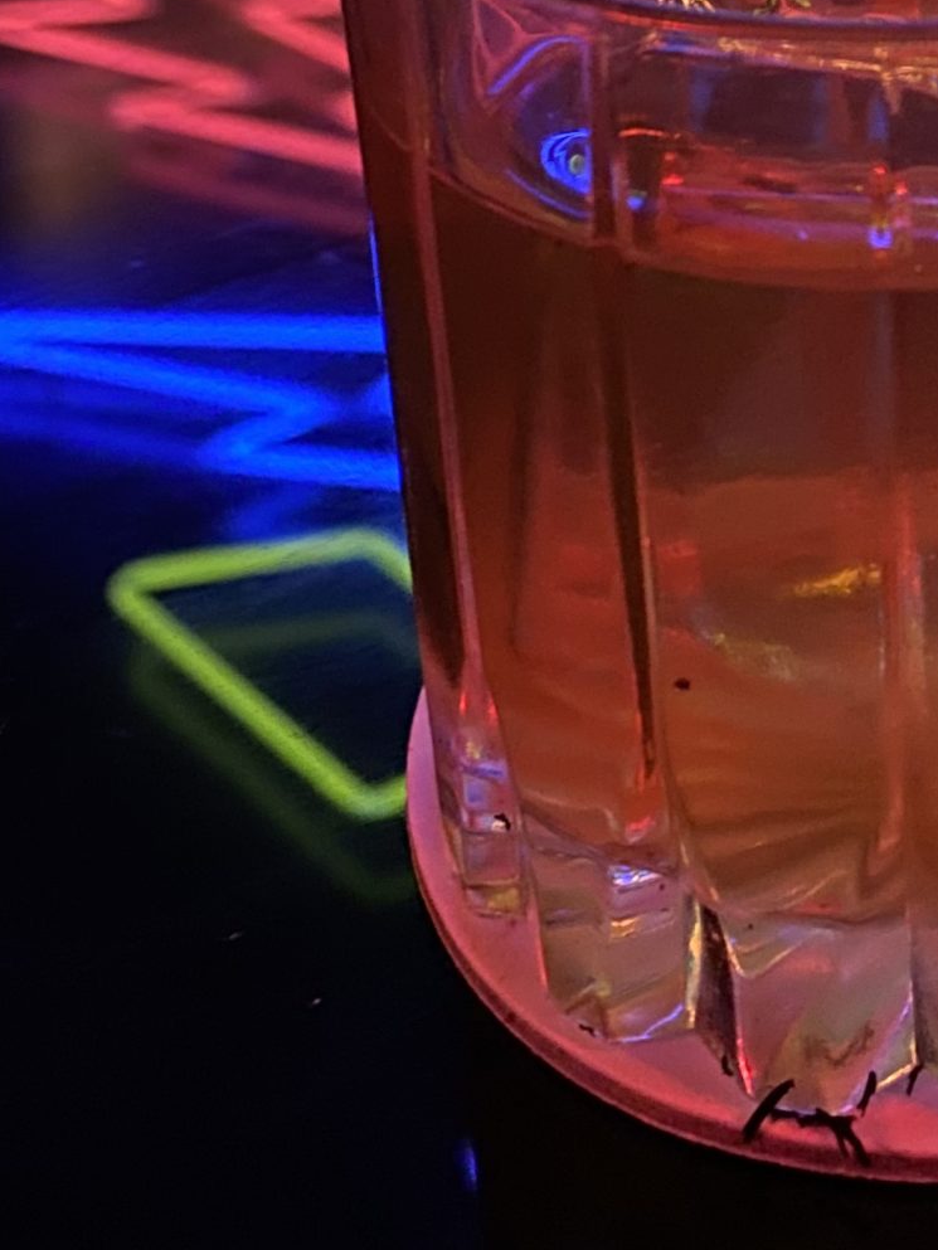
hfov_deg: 20.4
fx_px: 2420
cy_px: -311
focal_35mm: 67
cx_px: 1158
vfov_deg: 25.5
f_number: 1.8
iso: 500
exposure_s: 1/10
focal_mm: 4.25
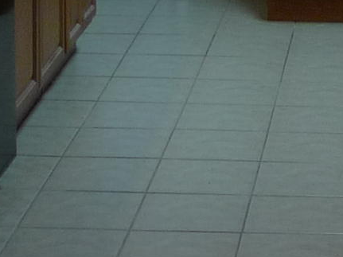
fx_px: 1654
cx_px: 343
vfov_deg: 8.7
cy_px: -130
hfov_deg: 11.7
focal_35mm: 167
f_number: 2
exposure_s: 1/30
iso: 160
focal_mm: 5.1
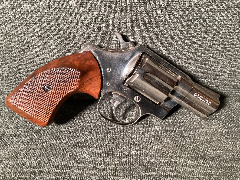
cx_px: 120
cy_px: 90
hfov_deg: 58.3
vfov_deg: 45.4
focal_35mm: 31
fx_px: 215
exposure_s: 1/30
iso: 400
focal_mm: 3.3
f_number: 2.4
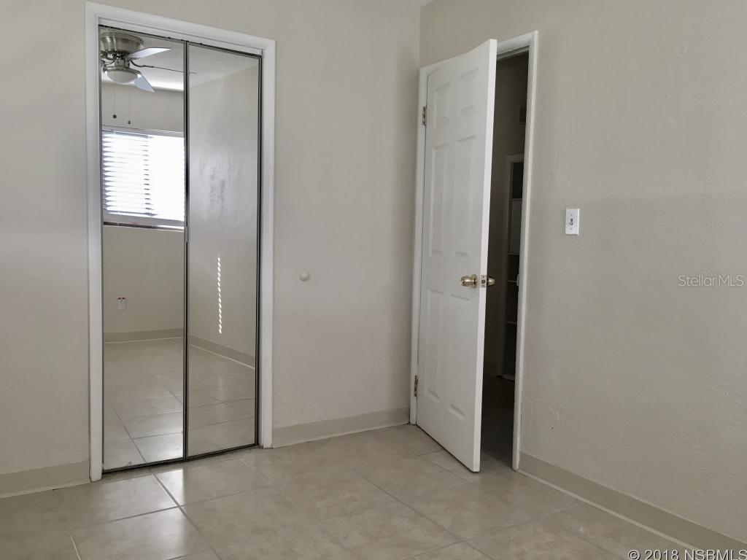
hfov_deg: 61.7
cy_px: 280
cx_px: 374
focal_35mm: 29
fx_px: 626
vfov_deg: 48.2
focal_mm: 4.15
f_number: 2.2
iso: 64
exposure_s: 1/30
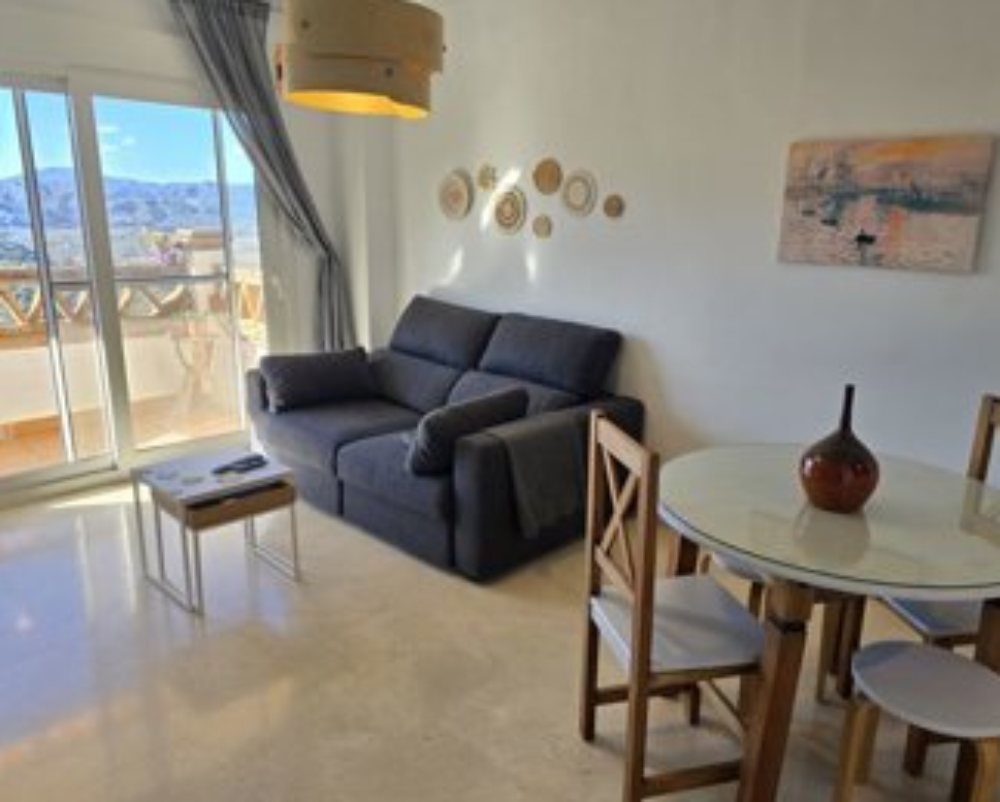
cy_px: 412
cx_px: 529
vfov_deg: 56.9
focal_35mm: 25
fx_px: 741
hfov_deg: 68.0
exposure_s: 1/100
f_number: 1.7
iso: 25
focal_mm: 6.3
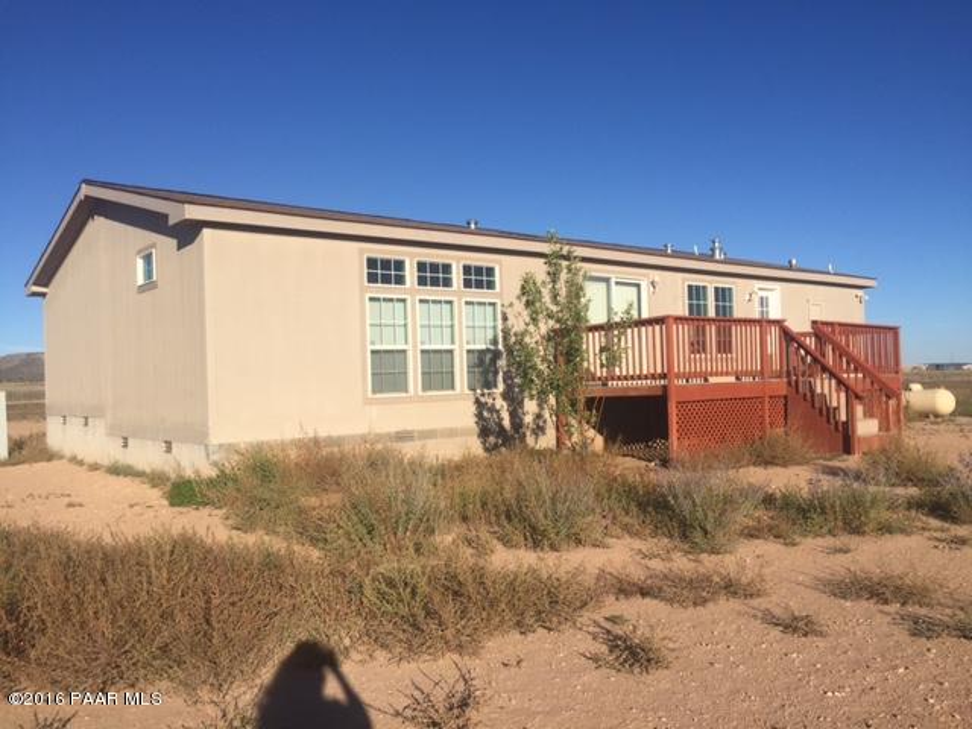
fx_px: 814
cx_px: 486
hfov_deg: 61.7
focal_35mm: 29
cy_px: 364
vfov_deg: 48.2
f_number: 2.2
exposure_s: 1/3049
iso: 32
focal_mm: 4.15
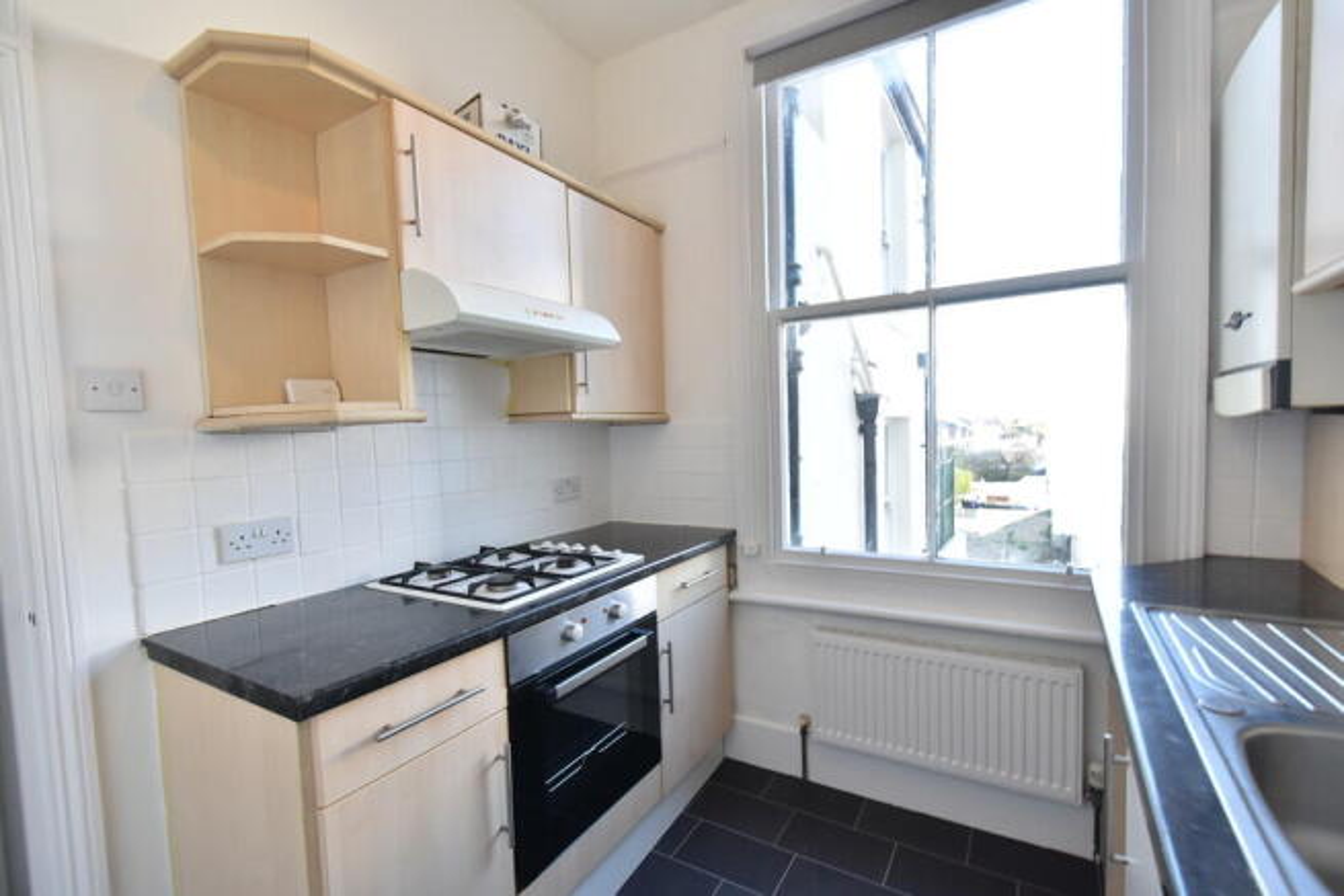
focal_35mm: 15
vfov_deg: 77.4
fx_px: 560
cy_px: 448
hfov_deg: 100.4
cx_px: 672
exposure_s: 1/80
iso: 500
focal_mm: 10
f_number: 4.5
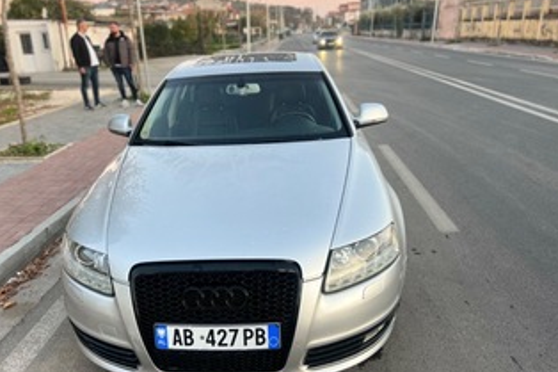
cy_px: 212
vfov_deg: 42.2
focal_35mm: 31
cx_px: 247
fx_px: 480
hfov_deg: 60.1
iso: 100
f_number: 1.5
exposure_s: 1/121
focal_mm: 5.7
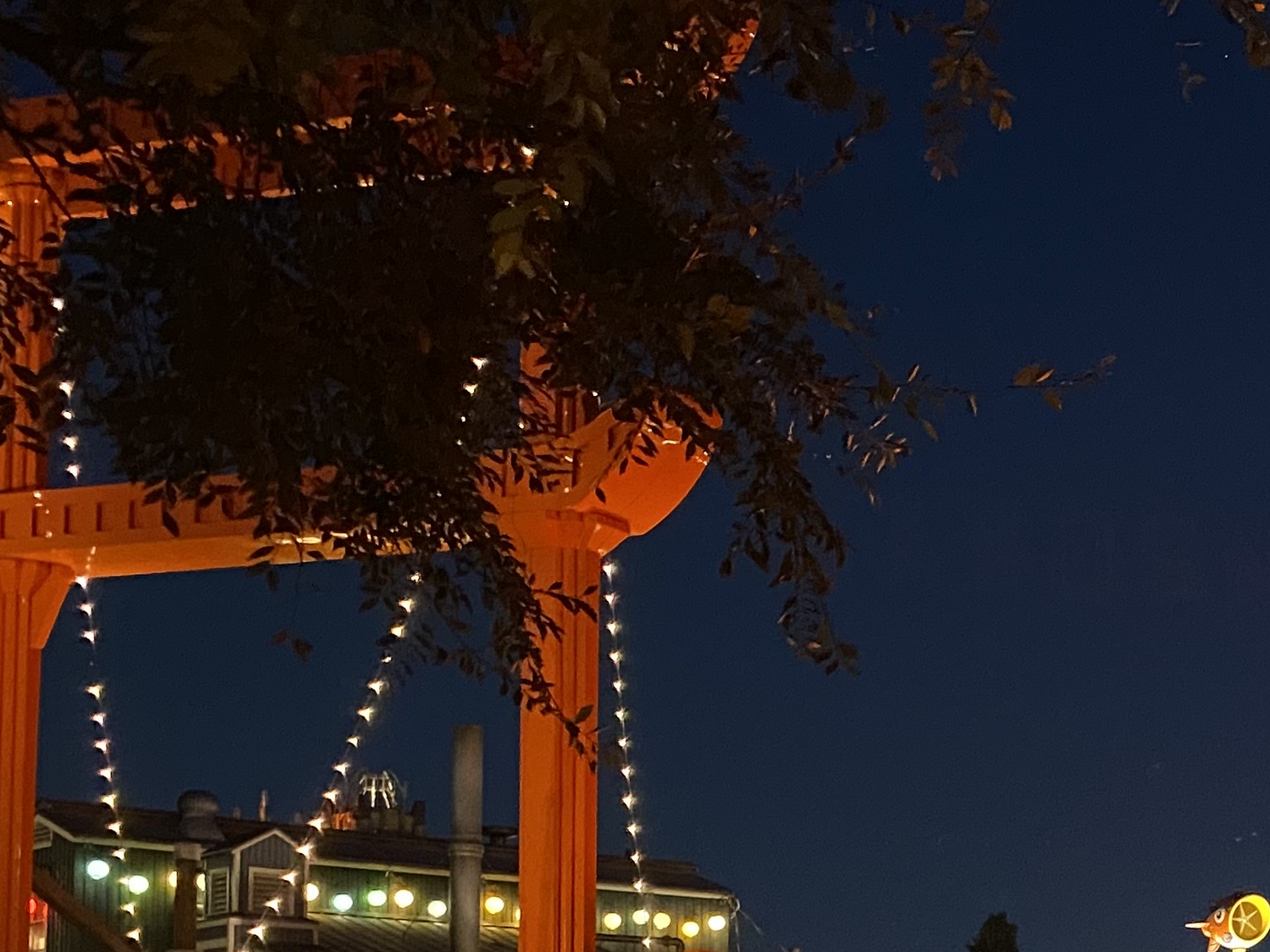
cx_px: 1662
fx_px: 2568
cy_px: 1027
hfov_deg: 24.2
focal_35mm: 70
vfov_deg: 20.1
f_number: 1.8
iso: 1000
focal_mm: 4.25
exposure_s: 1/29
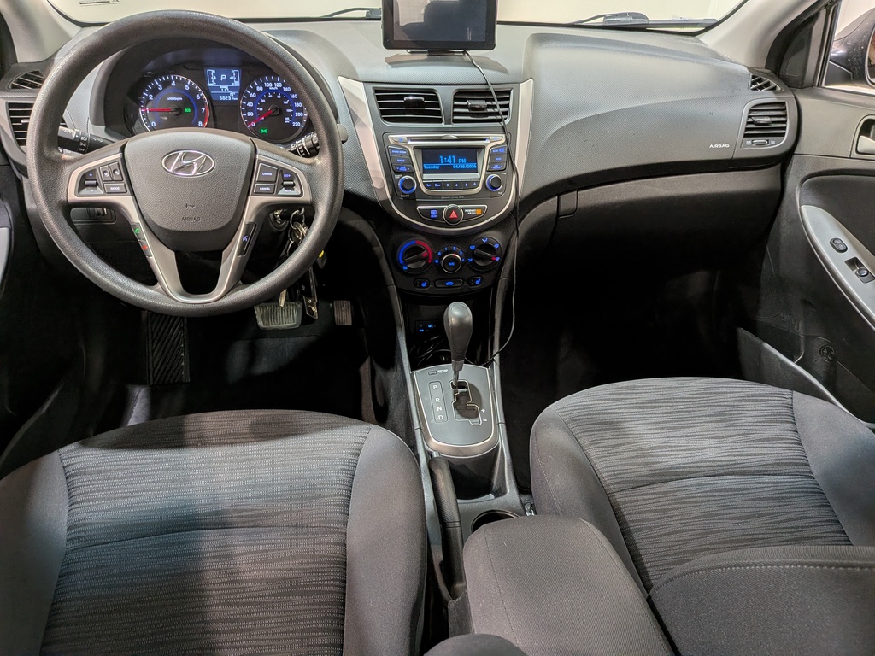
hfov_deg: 71.6
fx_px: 607
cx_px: 438
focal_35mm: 24
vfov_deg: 56.8
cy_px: 328
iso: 34
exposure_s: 1/120
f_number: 1.7
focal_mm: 4.53
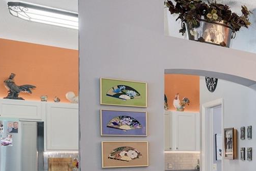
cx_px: 404
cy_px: 157
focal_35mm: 48
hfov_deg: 26.3
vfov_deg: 27.0
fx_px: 341
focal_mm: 15
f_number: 8
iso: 500
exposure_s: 1/6
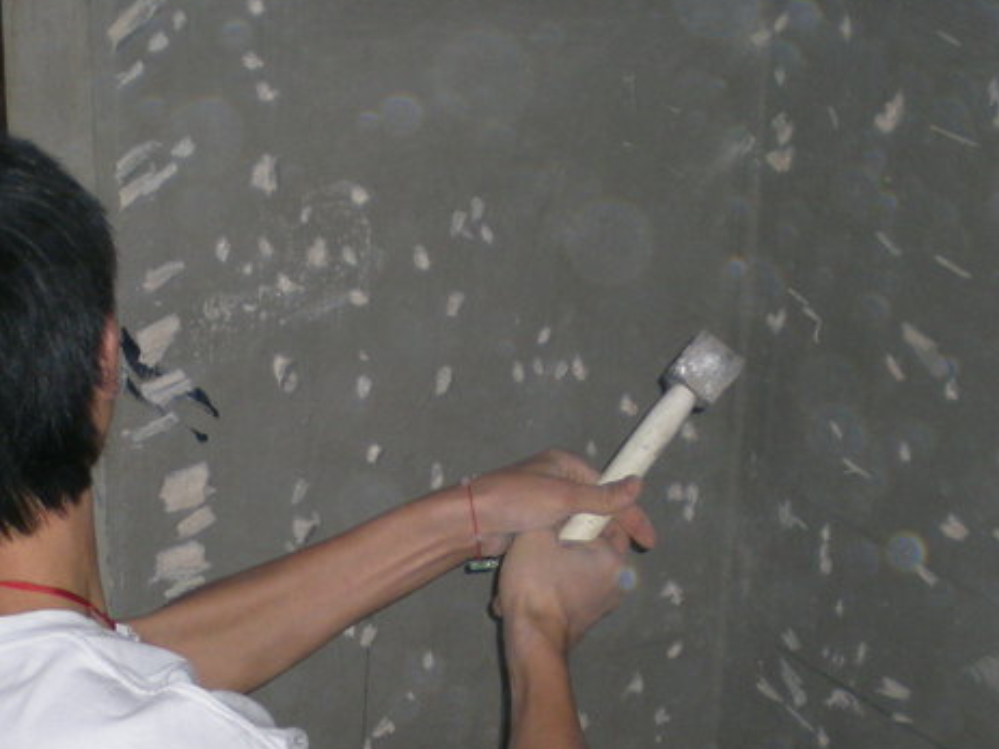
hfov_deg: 23.2
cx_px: 343
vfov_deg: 17.5
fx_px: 2424
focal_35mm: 84
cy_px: 572
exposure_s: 1/60
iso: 86
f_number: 3.1
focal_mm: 6.3
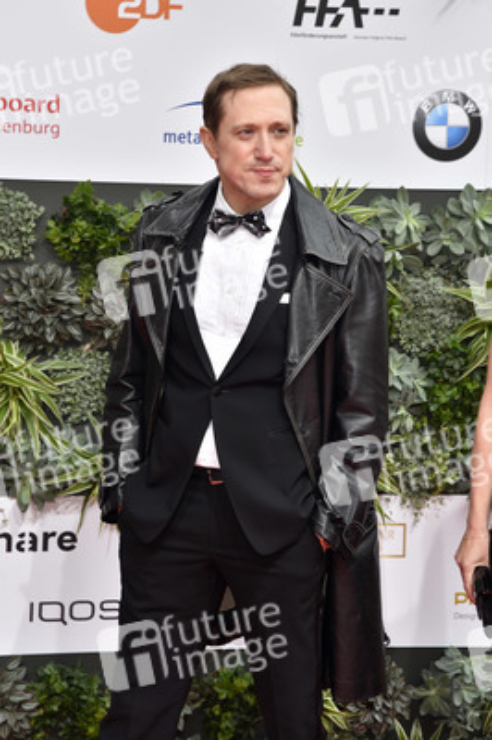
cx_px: 246
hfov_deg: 11.4
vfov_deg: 17.1
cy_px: 370
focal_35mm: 120
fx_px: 2464
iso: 400
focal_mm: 120
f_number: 6.3
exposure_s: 1/160
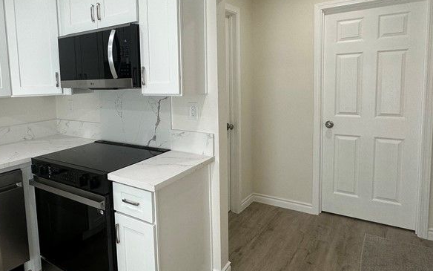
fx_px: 307
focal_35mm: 26
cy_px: 110
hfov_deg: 69.0
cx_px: 156
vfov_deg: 47.4
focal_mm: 2.22
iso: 100
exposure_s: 1/120
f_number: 2.2
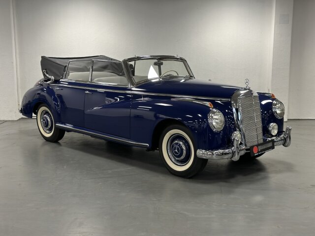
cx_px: 158
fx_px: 437
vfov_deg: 30.3
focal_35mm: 48
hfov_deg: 39.7
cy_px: 118
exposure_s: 1/60
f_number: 1.78
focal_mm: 6.86
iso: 125
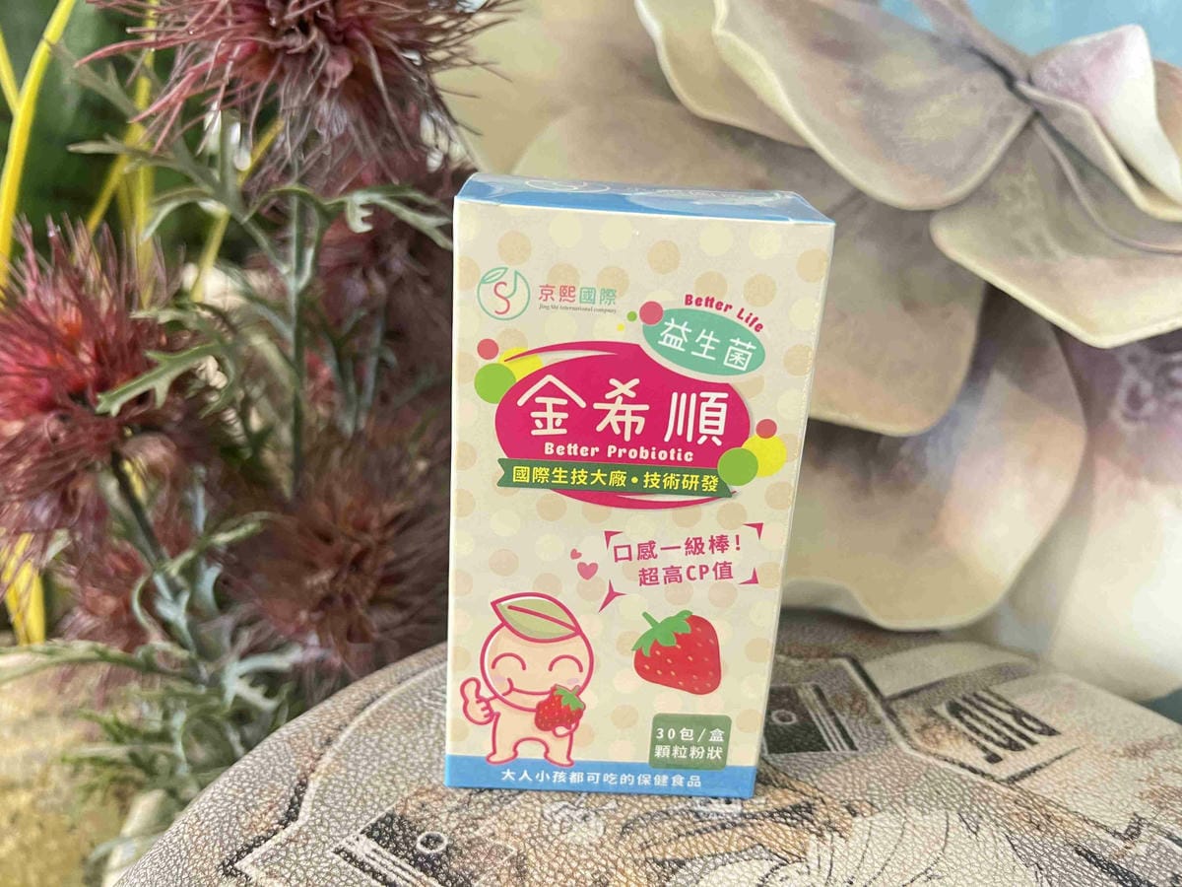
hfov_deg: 67.3
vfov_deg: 53.1
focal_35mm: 26
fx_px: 888
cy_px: 444
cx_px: 591
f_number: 1.5
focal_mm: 5.7
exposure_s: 1/60
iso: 400
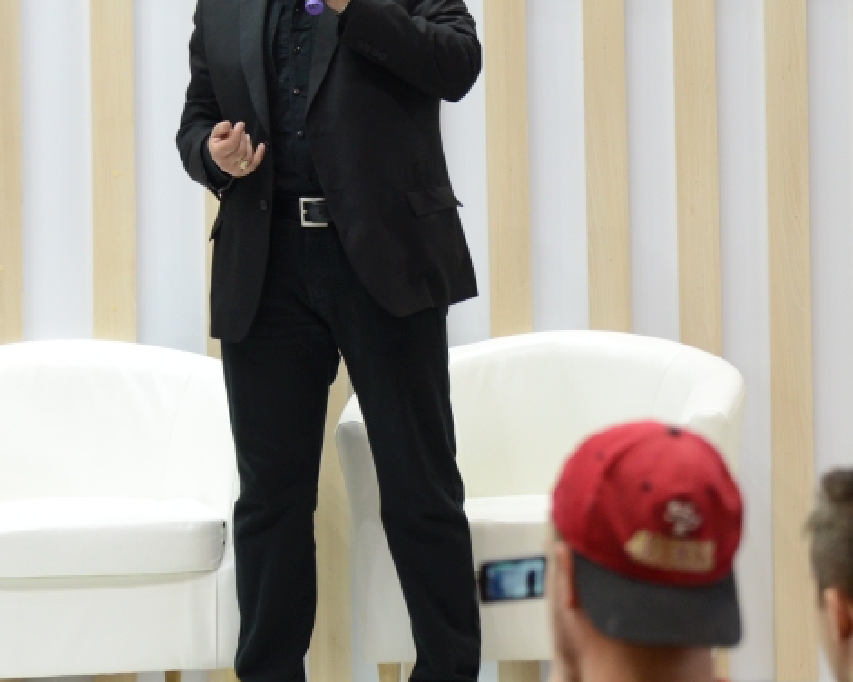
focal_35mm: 120
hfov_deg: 16.0
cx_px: 552
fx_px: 3029
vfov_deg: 12.8
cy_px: 232
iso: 1600
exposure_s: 1/250
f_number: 3.5
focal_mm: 60
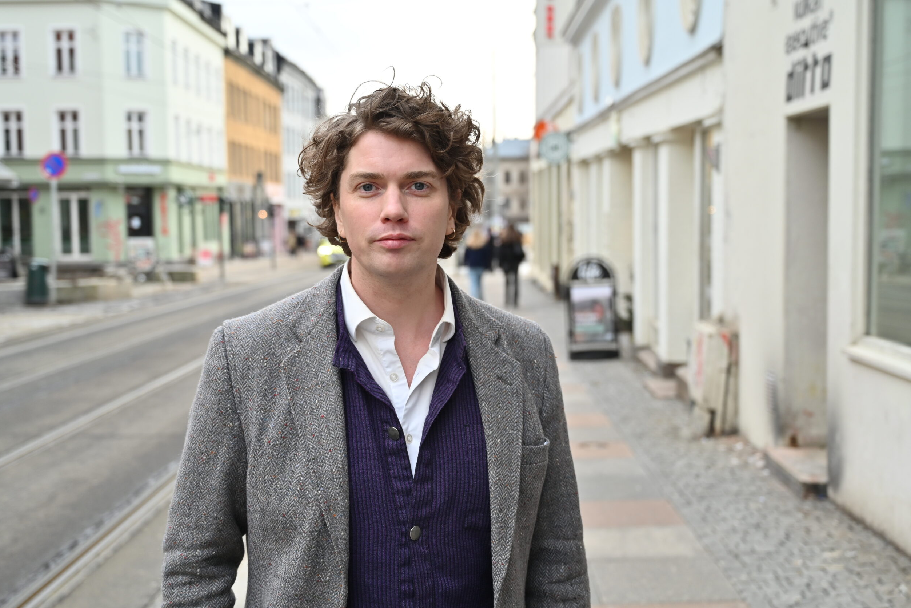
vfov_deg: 28.1
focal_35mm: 48
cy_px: 307
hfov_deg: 41.1
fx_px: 1215
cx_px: 450
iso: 280
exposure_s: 1/250
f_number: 4
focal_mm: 47
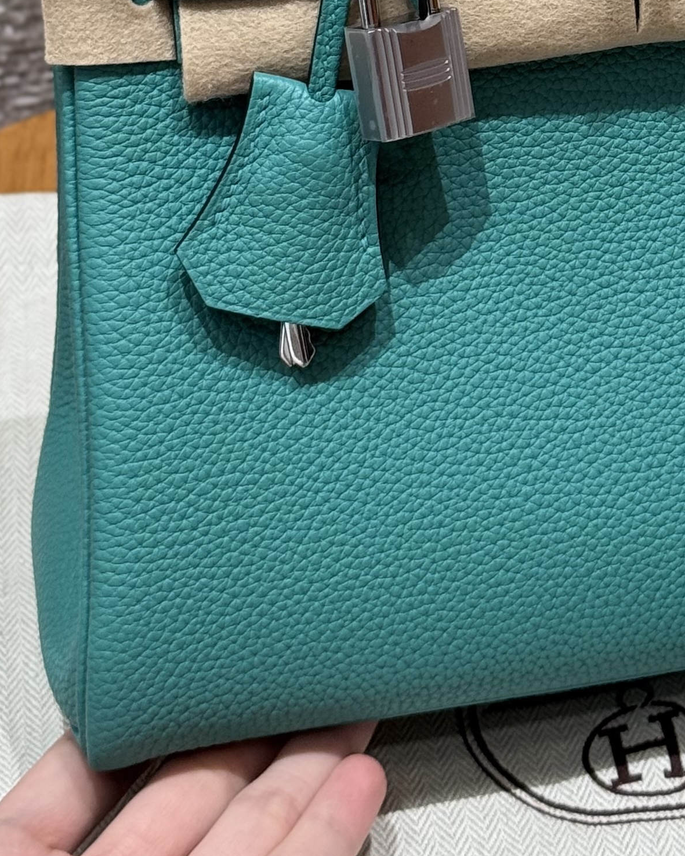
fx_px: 3243
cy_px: -55
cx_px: 680
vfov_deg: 14.7
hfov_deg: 11.9
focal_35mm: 128
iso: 100
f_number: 1.78
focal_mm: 6.76
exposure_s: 1/87
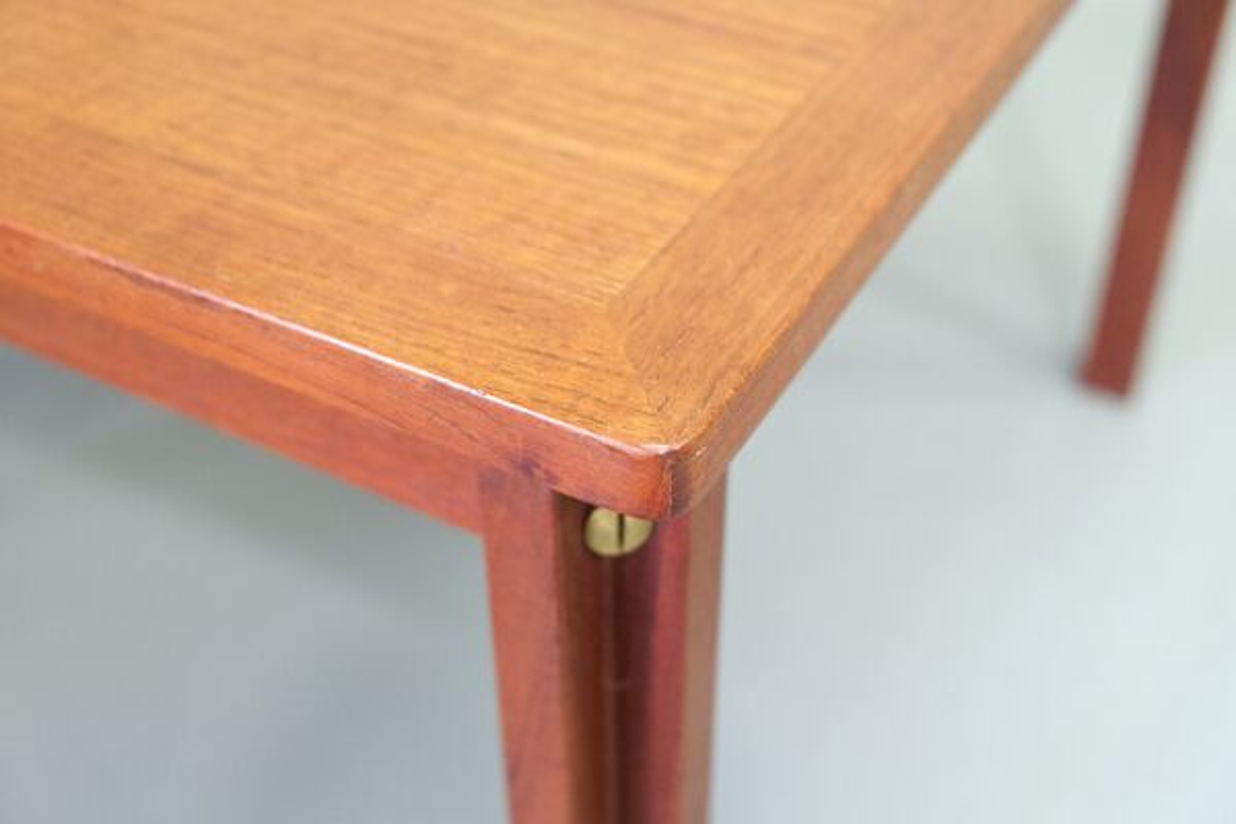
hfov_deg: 45.4
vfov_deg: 31.2
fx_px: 1476
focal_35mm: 43
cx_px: 618
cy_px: 412
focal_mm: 28.9
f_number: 3.2
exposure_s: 1/42
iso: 2500
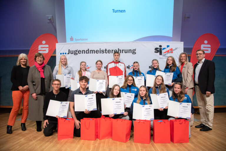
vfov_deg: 53.2
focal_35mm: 24
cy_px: 76
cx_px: 113
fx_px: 151
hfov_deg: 73.7
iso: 4000
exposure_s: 1/500
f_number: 5
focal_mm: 24
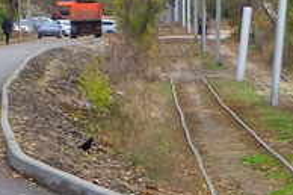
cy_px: -172
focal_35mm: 353
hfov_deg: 5.5
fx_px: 2871
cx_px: 847
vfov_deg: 3.9
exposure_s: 1/200
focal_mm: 21.08
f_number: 4
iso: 250
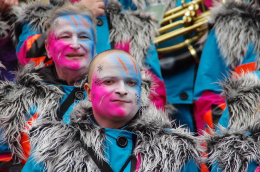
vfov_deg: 4.6
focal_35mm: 300
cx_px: 130
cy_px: 86
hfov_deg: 6.9
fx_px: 2162
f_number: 6.3
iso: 800
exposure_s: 1/250
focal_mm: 200
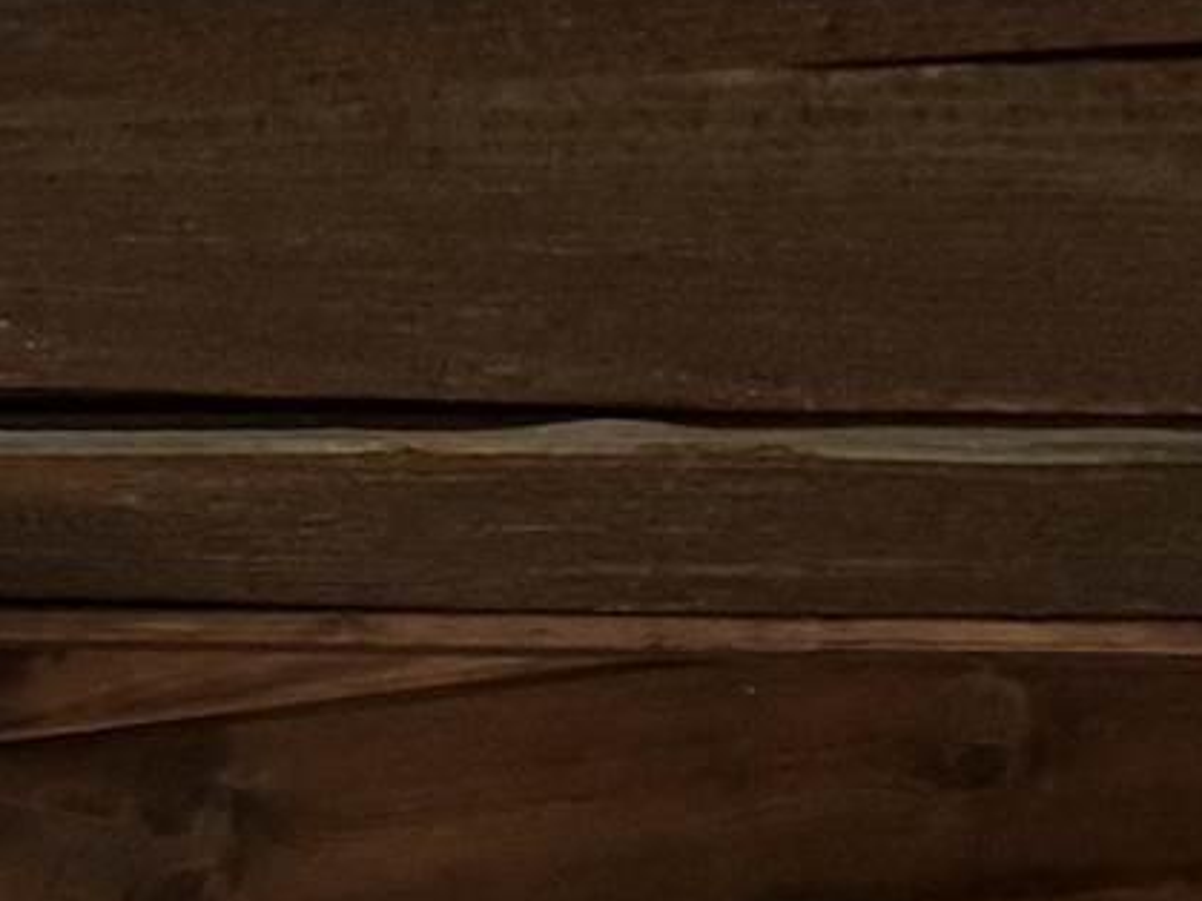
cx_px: -1701
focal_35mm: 176
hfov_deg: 9.9
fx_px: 6110
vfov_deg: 7.0
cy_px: 3176
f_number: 1.78
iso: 250
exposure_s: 1/120
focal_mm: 6.76
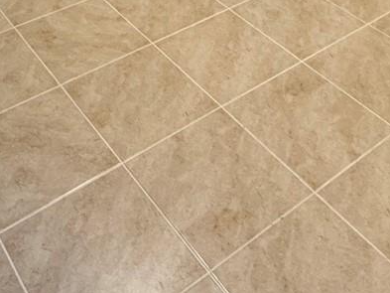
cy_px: -250
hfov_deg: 33.6
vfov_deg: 18.9
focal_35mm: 57
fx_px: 642
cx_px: 142
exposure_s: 1/60
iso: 400
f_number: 2.2
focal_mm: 2.22
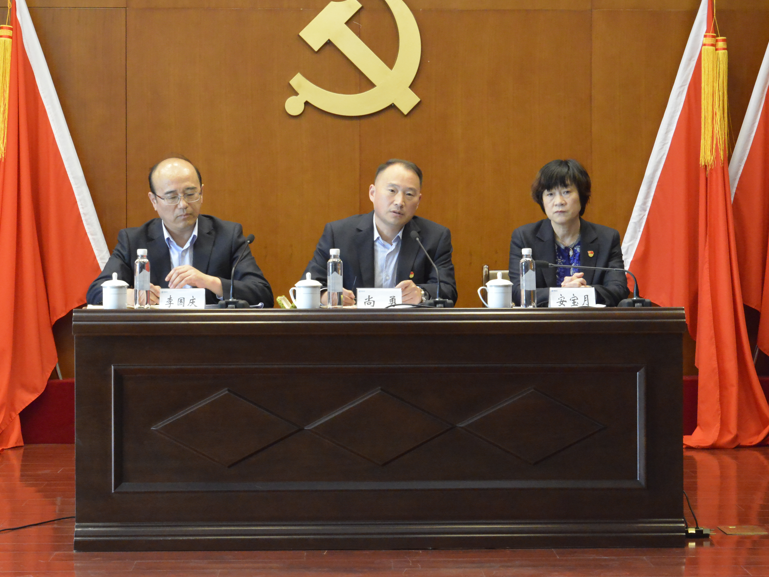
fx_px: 1711
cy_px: 233
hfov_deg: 25.3
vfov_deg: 19.1
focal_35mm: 77
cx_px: 373
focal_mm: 42
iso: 6400
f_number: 7.1
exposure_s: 1/200
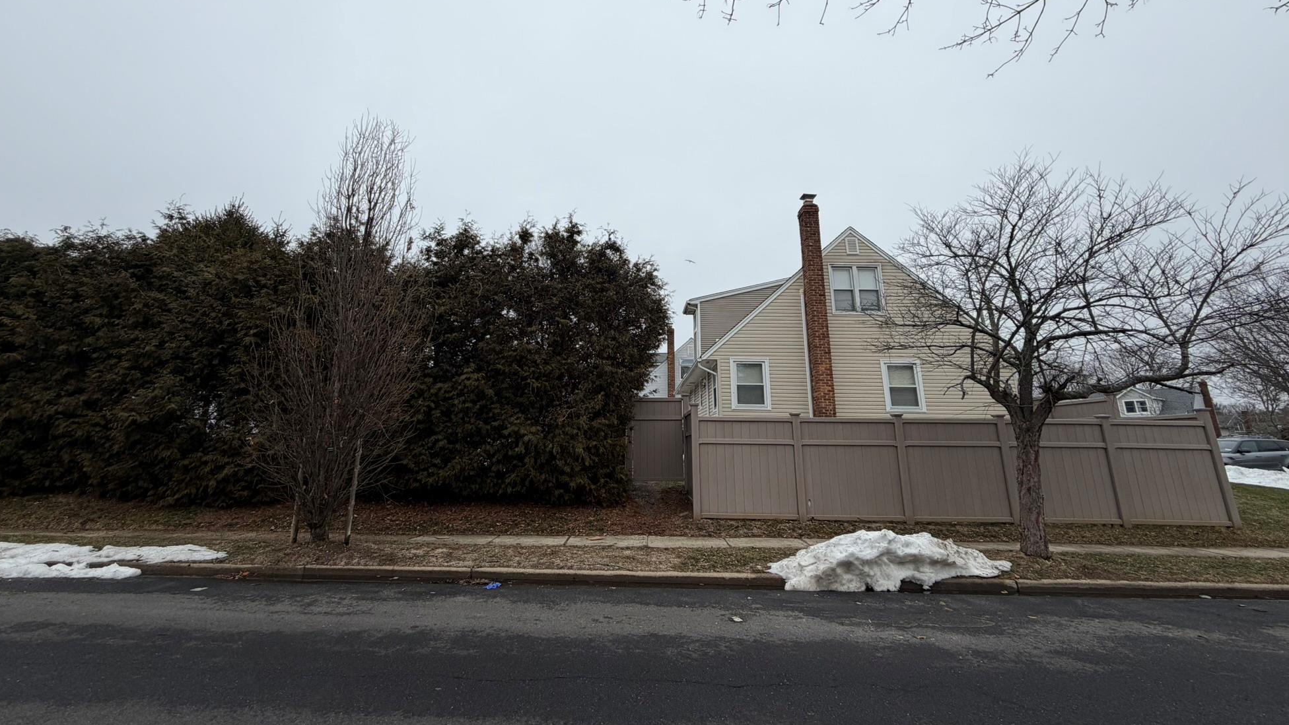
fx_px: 547
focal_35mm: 16
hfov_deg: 99.4
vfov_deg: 66.4
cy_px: 288
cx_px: 629
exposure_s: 1/770
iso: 32
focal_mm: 2.22
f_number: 2.2
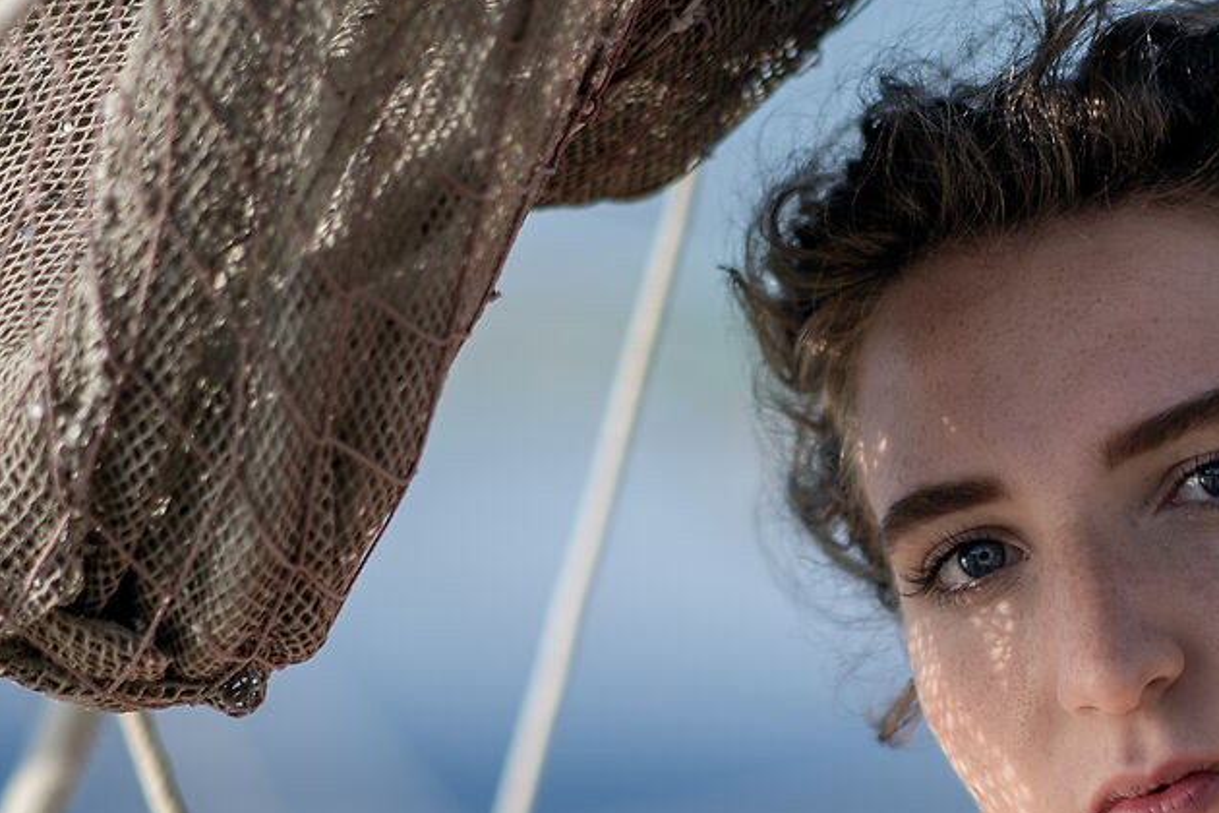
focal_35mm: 400
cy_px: 1289
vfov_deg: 3.4
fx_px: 13543
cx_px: 1234
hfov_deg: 5.1
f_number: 1.4
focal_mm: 105
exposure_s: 1/4000
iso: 64
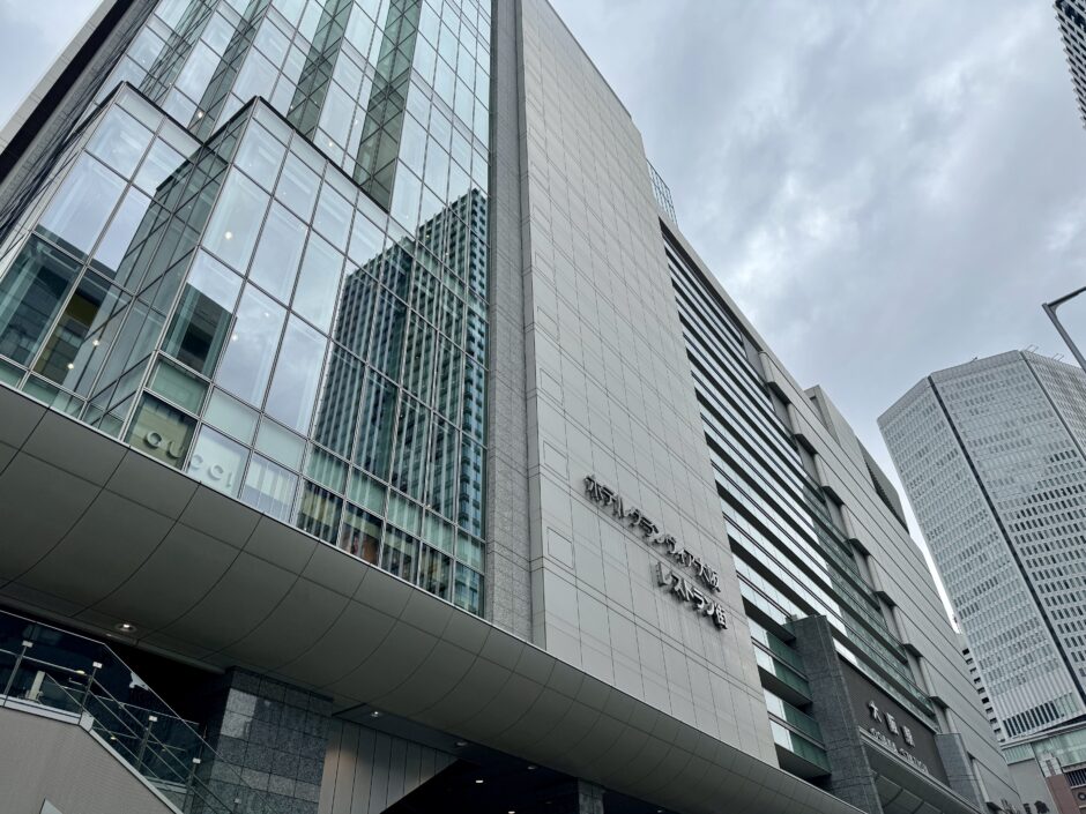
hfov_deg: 71.6
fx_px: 753
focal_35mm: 24
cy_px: 407
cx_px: 543
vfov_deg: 56.8
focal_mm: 6.76
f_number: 1.78
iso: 80
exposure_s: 1/2604
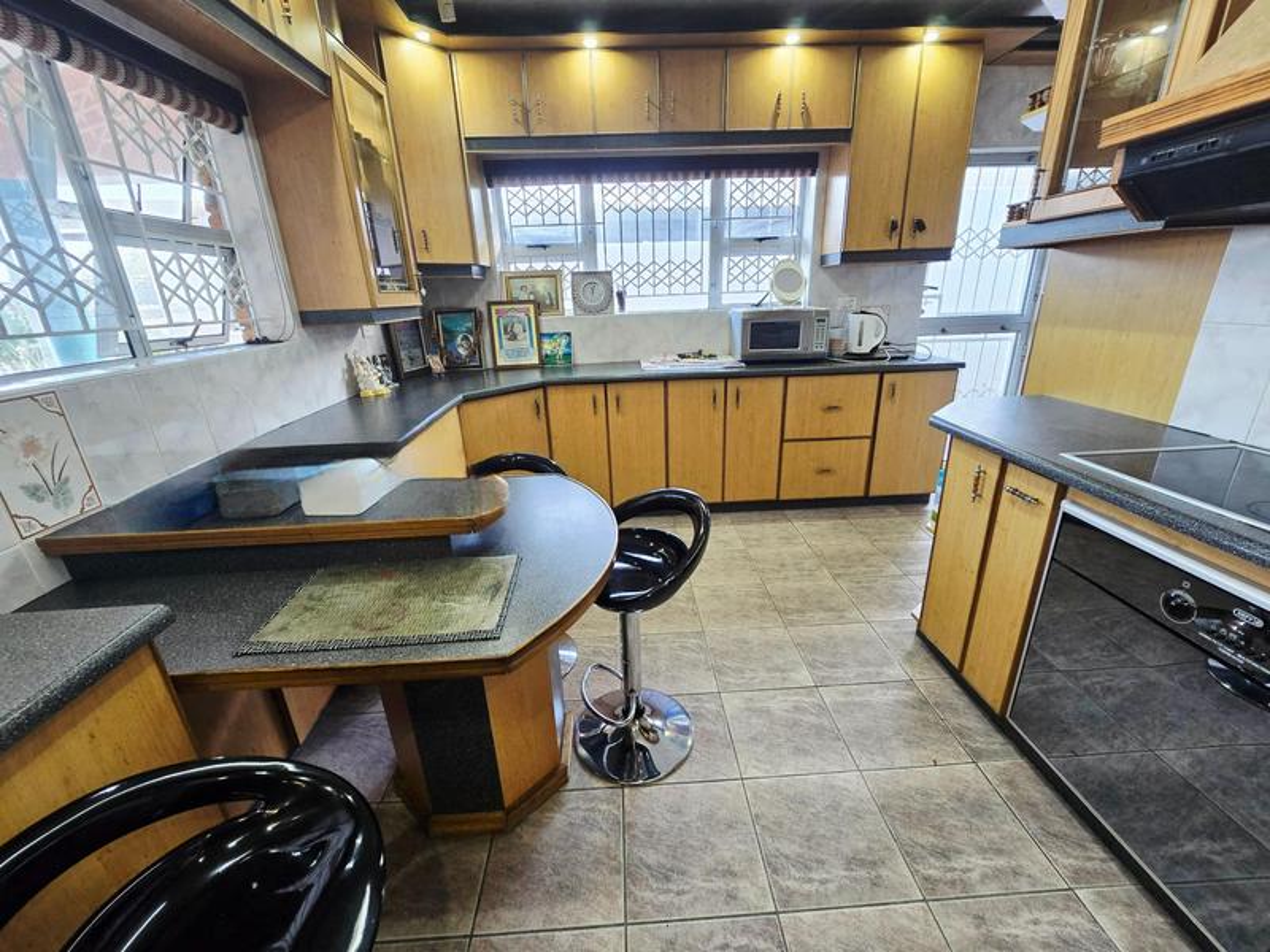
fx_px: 477
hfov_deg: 106.2
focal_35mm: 13
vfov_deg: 89.9
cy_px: 476
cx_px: 635
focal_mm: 2.2
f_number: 2.2
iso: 200
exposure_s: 1/50.3
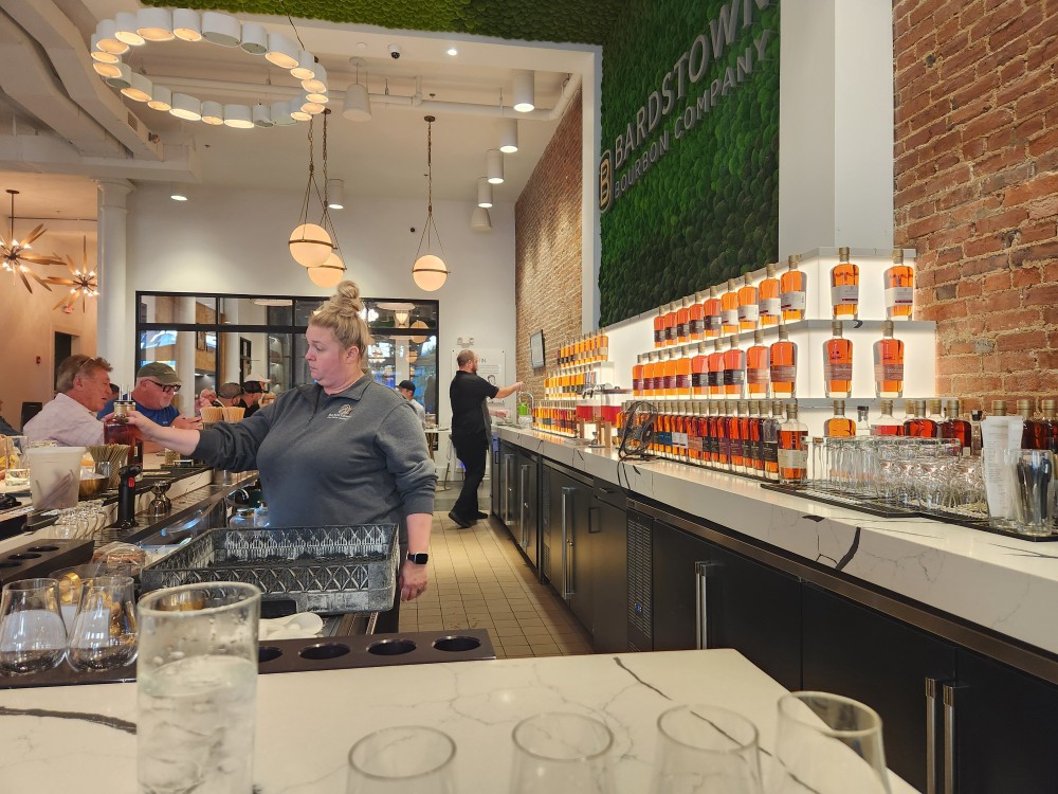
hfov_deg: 73.9
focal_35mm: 23
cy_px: 397
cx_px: 529
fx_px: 703
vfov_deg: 58.9
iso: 250
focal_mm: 5.4
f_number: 1.8
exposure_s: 1/120
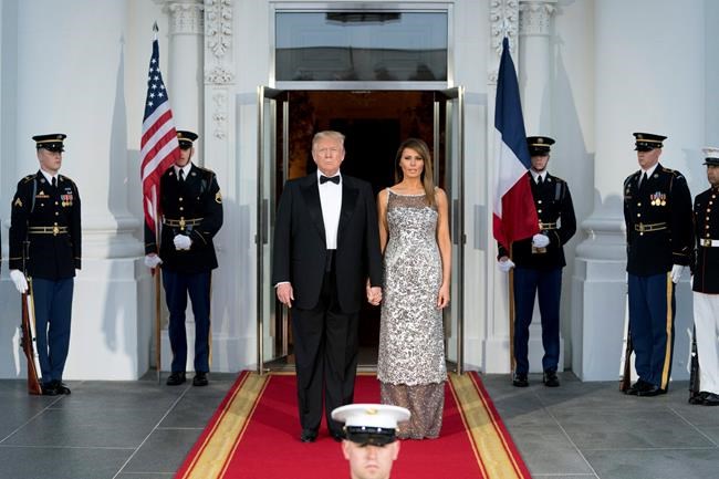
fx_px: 1398
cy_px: 240
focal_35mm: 70
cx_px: 360
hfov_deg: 28.9
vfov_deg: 19.4
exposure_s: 1/640
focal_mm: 70
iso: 4000
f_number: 3.2
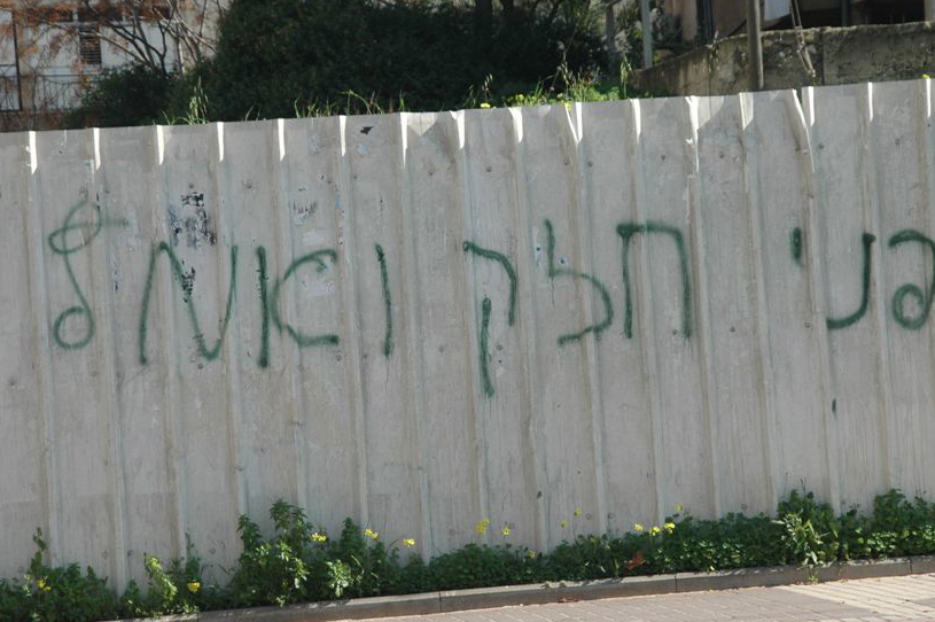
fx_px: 3815
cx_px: 537
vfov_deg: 9.3
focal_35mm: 147
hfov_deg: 14.0
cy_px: 287
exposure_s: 1/400
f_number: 10
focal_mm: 78
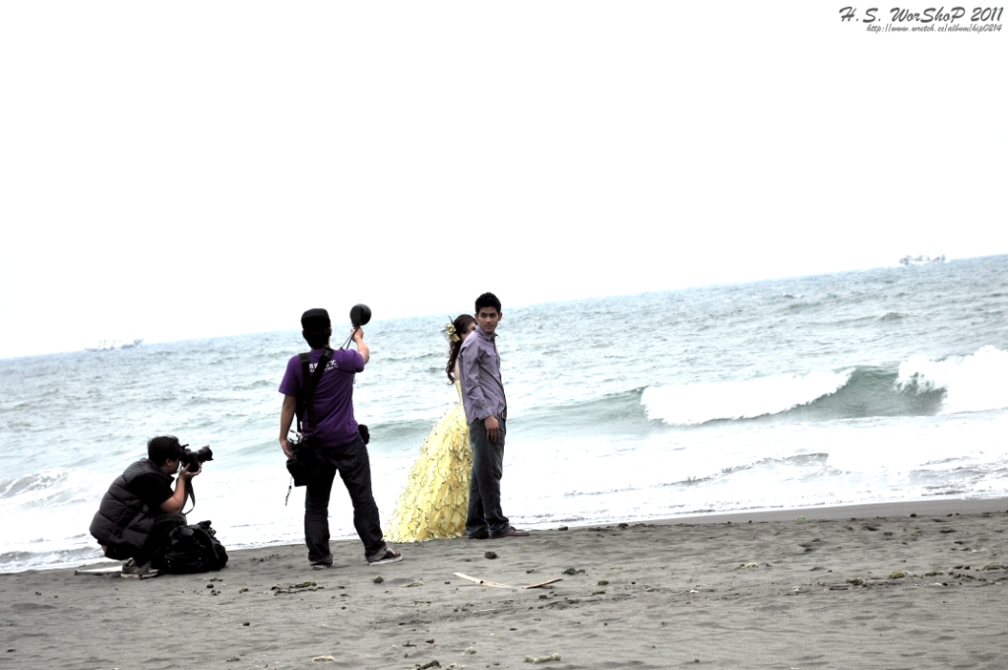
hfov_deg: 19.5
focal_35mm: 105
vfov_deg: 13.0
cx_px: 504
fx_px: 2936
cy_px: 335
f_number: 4.5
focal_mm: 70
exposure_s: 1/80
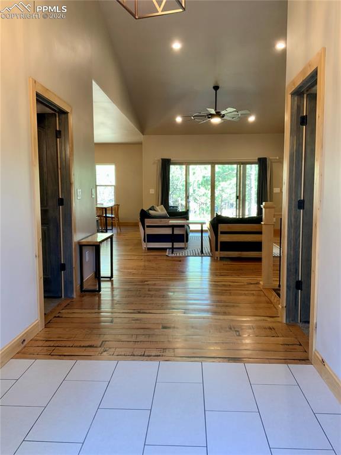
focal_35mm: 29
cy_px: 228
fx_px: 381
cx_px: 170
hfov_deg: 48.2
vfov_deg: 61.7
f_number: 1.8
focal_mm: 3
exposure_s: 1/60
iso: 100
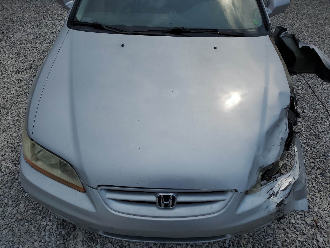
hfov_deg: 67.3
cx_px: 165
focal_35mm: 26
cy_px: 124
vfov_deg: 53.1
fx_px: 248
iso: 50
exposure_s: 1/10000
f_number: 1.5
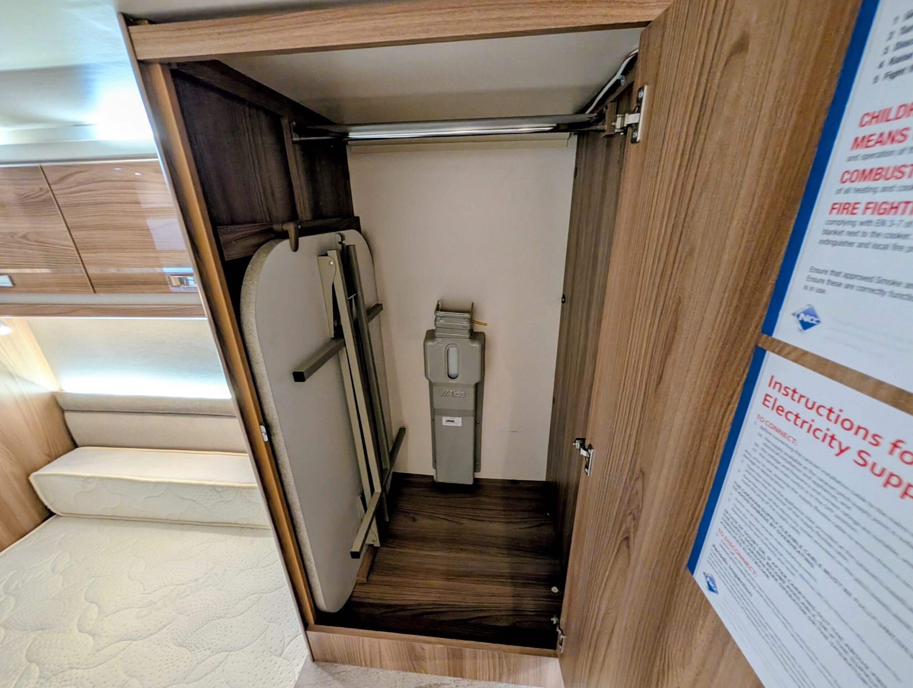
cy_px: 344
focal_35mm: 12
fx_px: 317
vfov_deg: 94.6
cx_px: 456
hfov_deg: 110.5
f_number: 1.7
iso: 146
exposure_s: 1/23.9
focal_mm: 2.02
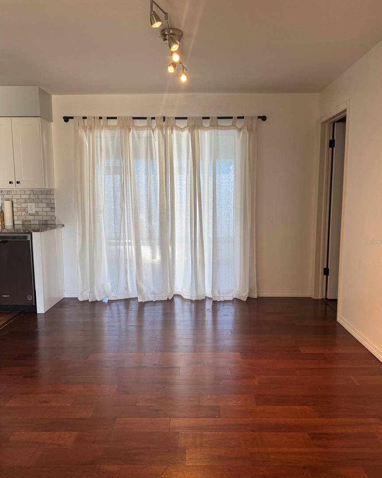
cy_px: 242
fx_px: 367
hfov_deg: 54.9
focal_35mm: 26
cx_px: 196
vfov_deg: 66.0
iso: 160
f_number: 1.78
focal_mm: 6.76
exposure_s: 1/120
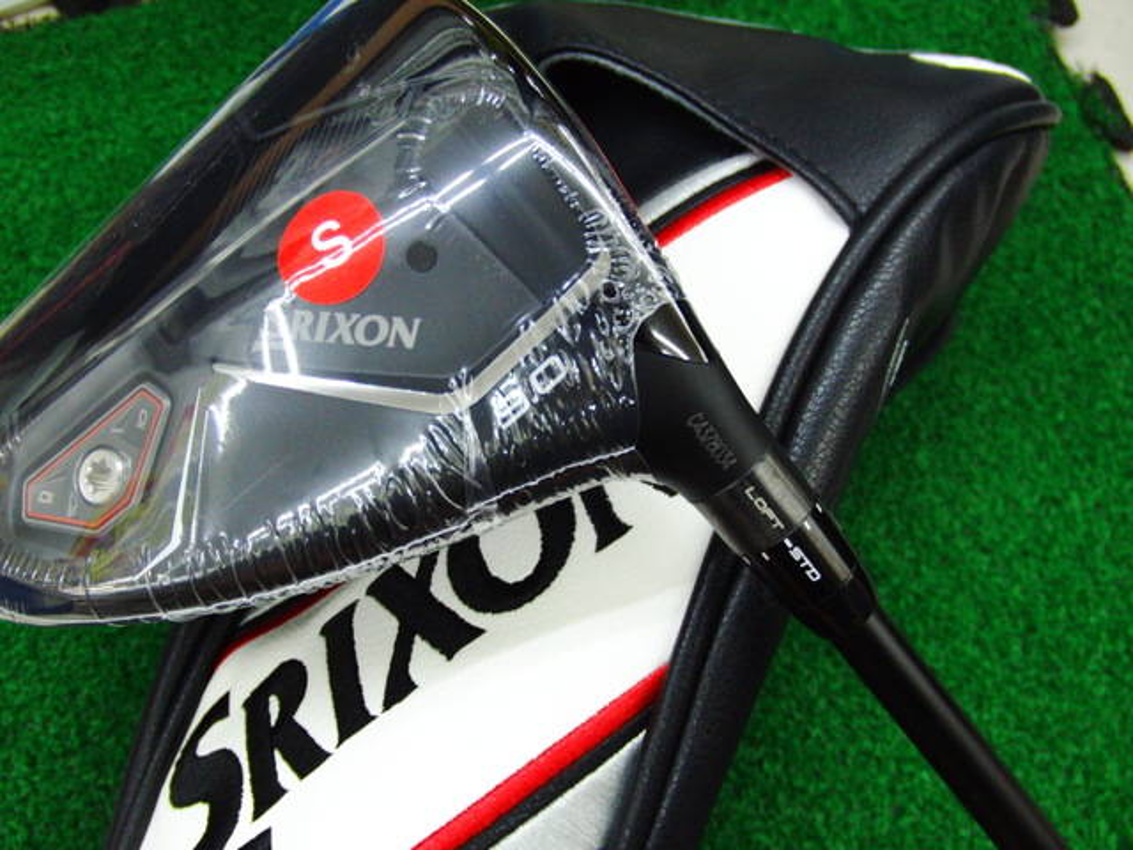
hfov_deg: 50.1
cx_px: 566
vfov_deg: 38.7
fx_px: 1211
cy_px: 425
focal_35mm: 37
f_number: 3.6
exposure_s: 1/60
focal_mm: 6.42
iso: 400
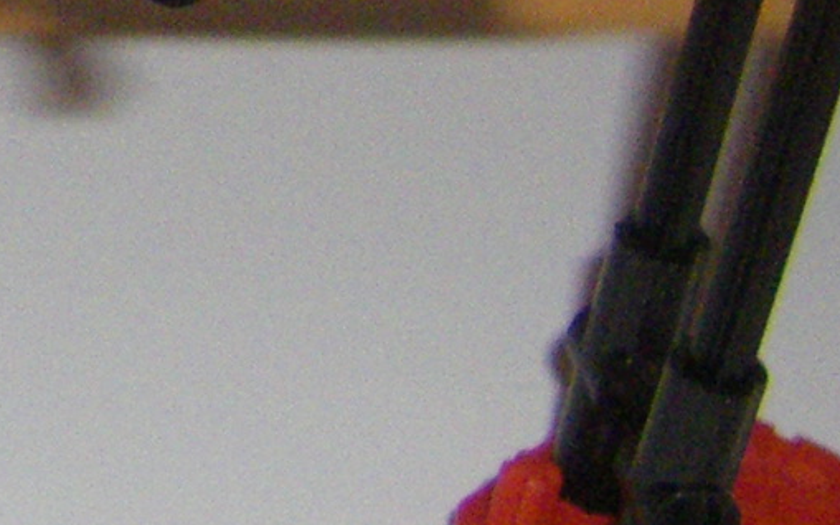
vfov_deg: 6.2
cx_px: -680
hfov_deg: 9.7
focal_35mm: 205
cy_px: -589
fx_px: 4692
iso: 400
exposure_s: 1/50
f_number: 7
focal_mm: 6.3
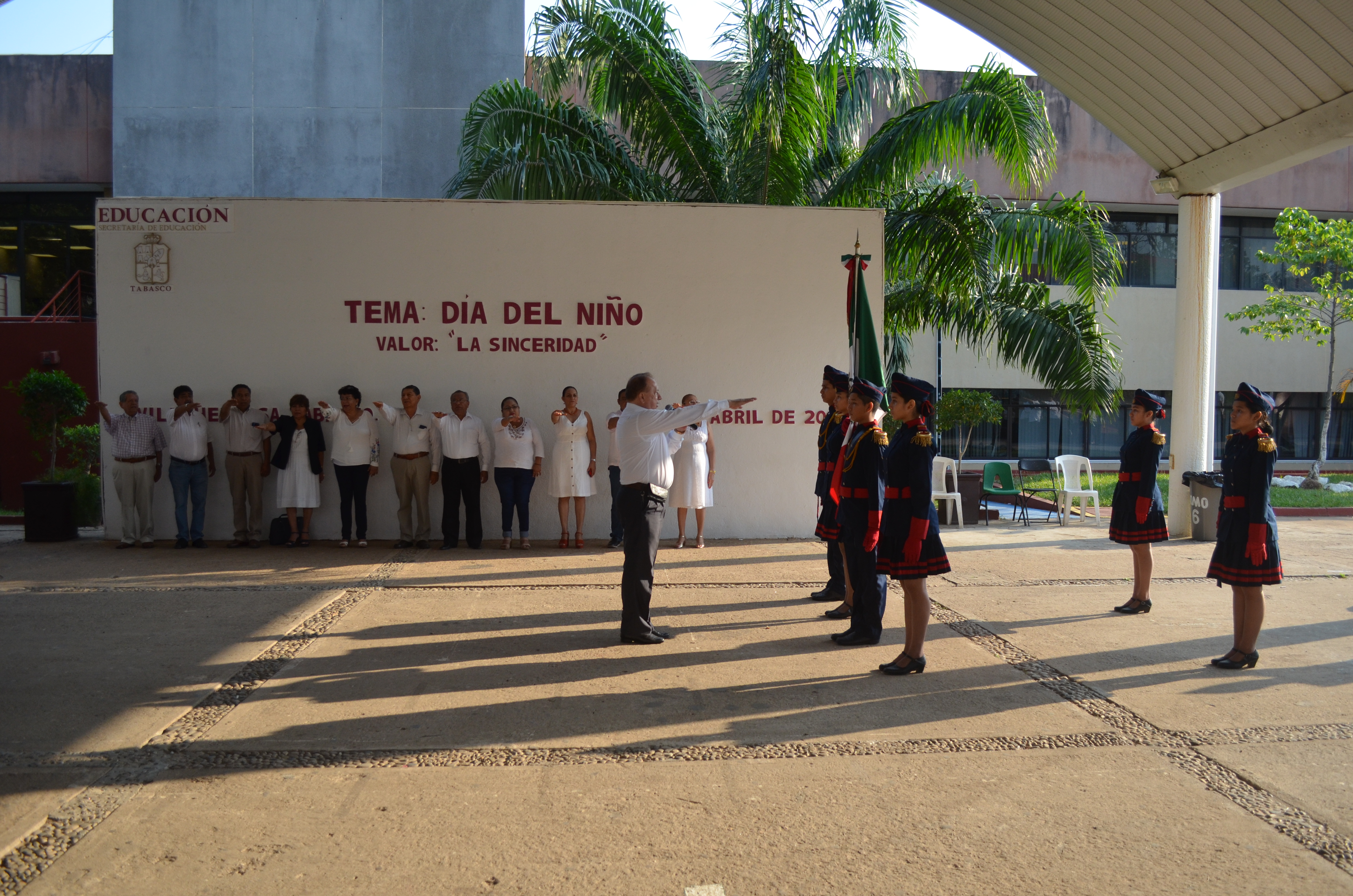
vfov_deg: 43.4
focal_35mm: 30
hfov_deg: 62.0
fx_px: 1125
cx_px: 676
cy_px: 448
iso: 400
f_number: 4
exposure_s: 1/1000
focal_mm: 20
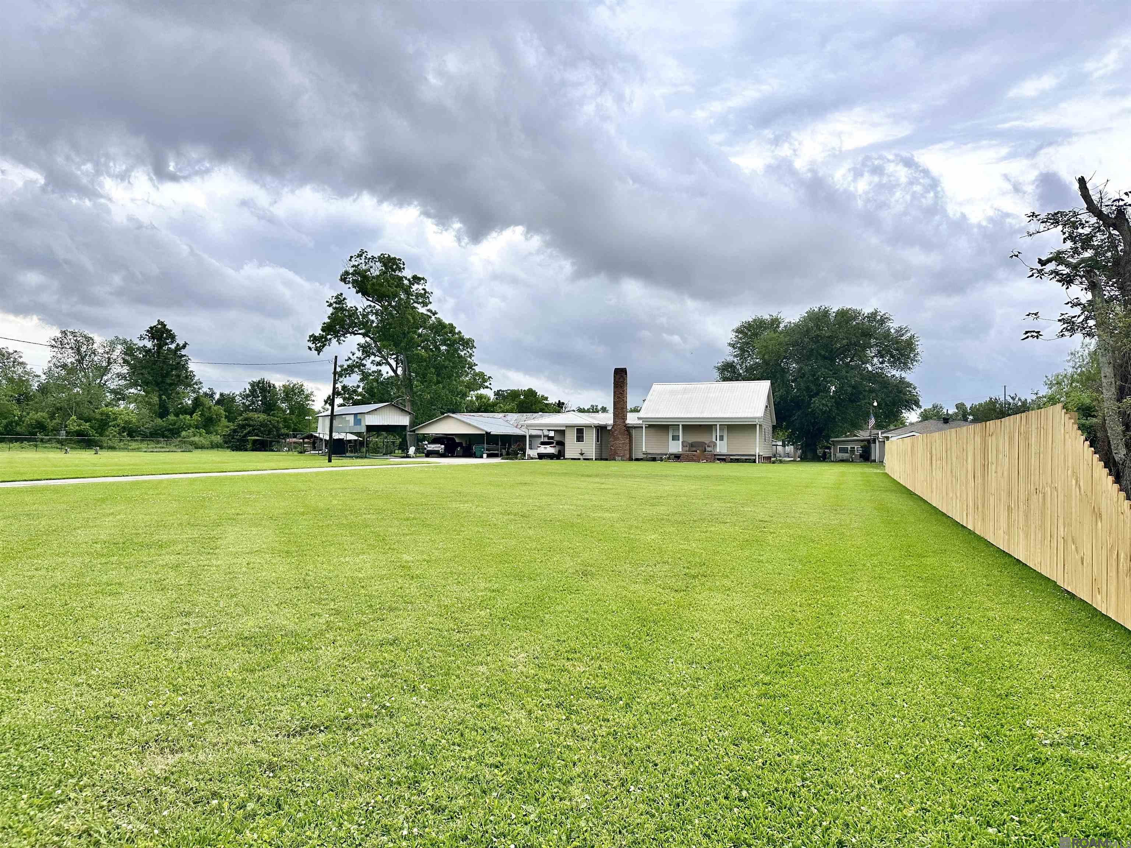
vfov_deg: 56.8
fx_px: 784
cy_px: 424
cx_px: 566
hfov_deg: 71.6
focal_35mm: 24
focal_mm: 6.86
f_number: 1.78
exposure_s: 1/1639
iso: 80
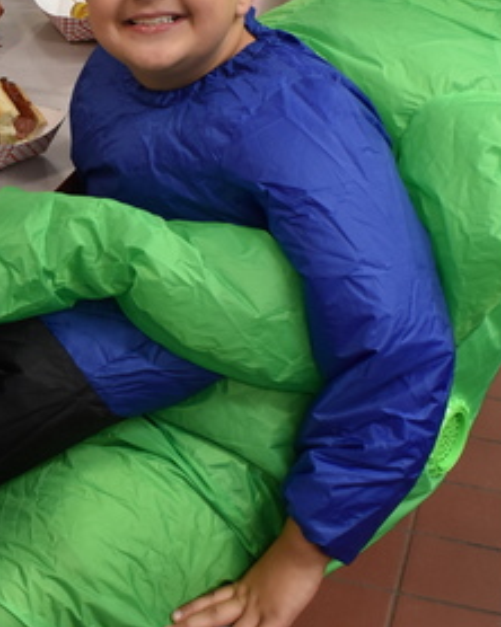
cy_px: 106
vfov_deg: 25.5
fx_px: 1355
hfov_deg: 20.7
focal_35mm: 73
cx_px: 86
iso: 720
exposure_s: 1/30
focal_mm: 18
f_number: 7.1
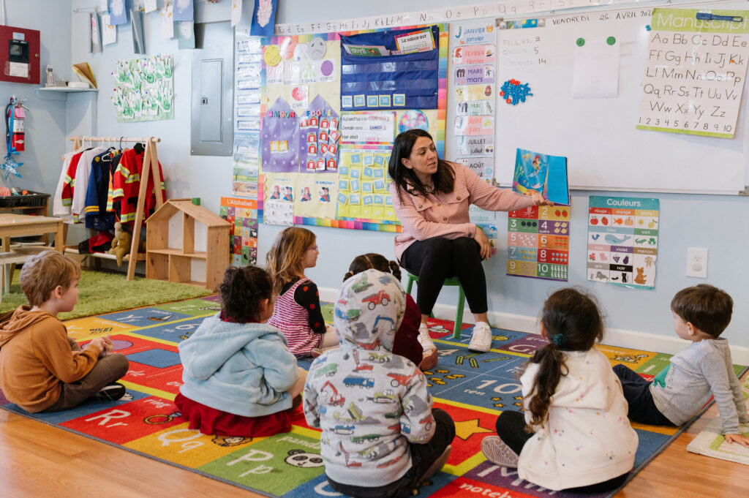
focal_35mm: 35
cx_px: 374
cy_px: 249
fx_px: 728
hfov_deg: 54.5
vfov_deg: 37.8
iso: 1250
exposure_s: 1/160
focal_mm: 35
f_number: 5
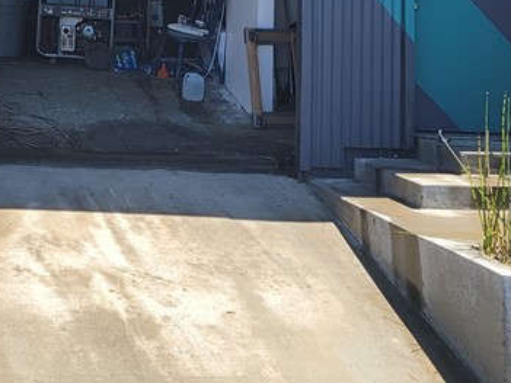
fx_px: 1033
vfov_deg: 19.9
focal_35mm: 70
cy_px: -61
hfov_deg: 26.4
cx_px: 3
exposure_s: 1/501
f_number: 1.8
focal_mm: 6.7
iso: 16
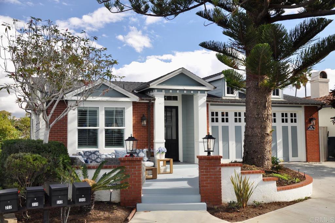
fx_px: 391
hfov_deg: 46.4
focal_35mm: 42
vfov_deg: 31.8
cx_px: 168
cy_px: 112
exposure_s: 1/125
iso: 200
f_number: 5.6
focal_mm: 28
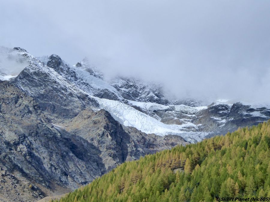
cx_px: 135
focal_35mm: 117
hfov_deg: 16.8
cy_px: 101
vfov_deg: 12.7
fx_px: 913
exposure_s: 1/800
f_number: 6.3
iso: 160
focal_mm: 19
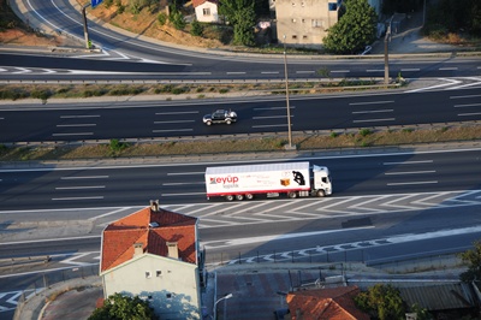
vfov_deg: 12.2
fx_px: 1502
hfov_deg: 18.2
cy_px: 160
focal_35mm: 112
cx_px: 240
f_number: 5.6
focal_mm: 75
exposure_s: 1/250
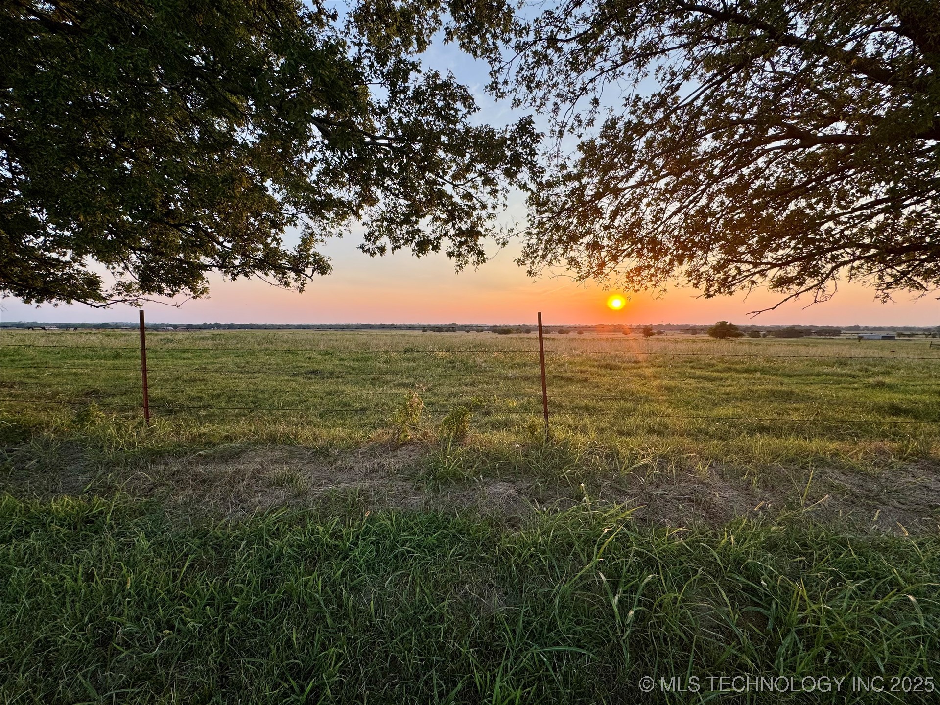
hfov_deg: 102.1
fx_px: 380
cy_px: 352
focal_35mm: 14
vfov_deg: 85.7
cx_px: 470
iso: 40
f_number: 2.2
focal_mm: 2.22
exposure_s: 1/421
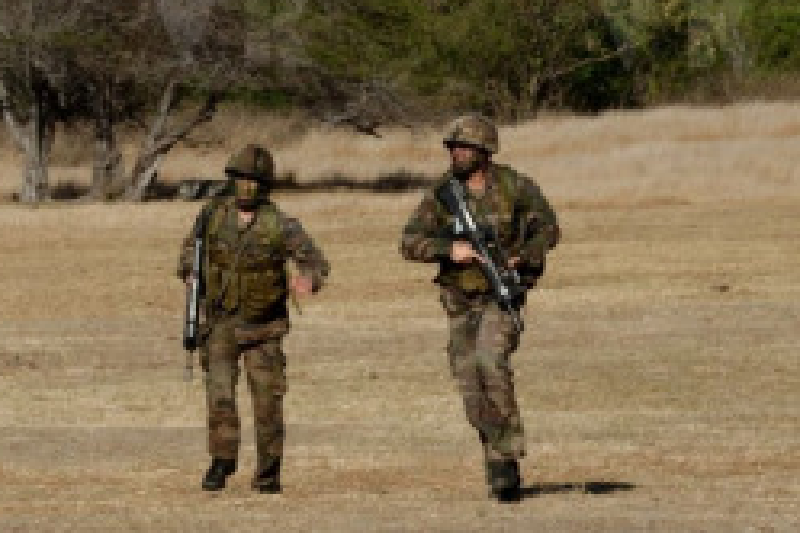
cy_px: -263
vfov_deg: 2.1
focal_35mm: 650
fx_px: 14443
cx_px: 230
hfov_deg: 3.2
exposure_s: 1/160
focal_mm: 180
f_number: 20
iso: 160
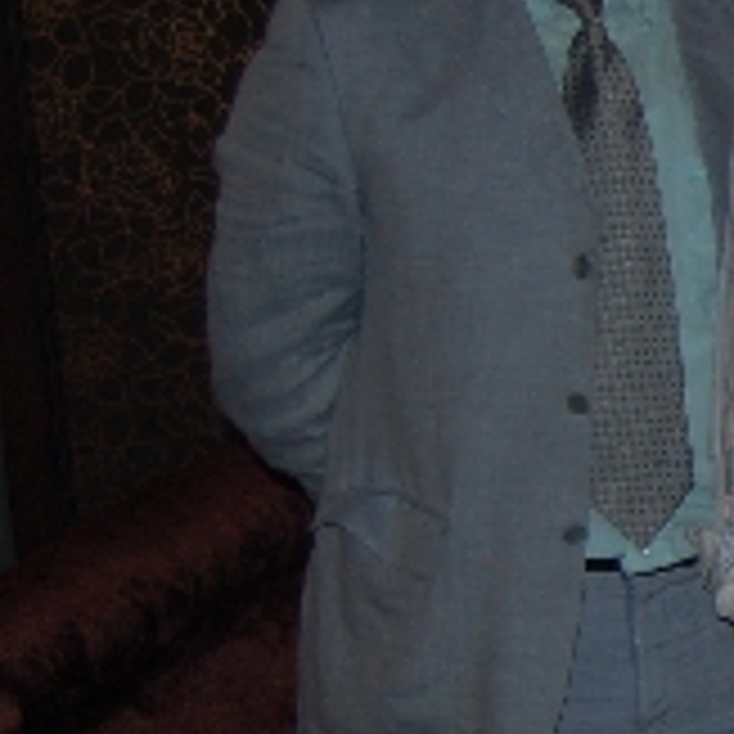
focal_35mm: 144
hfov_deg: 10.8
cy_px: 446
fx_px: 3457
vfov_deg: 12.1
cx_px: 1567
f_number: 3.8
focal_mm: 23
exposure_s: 1/60
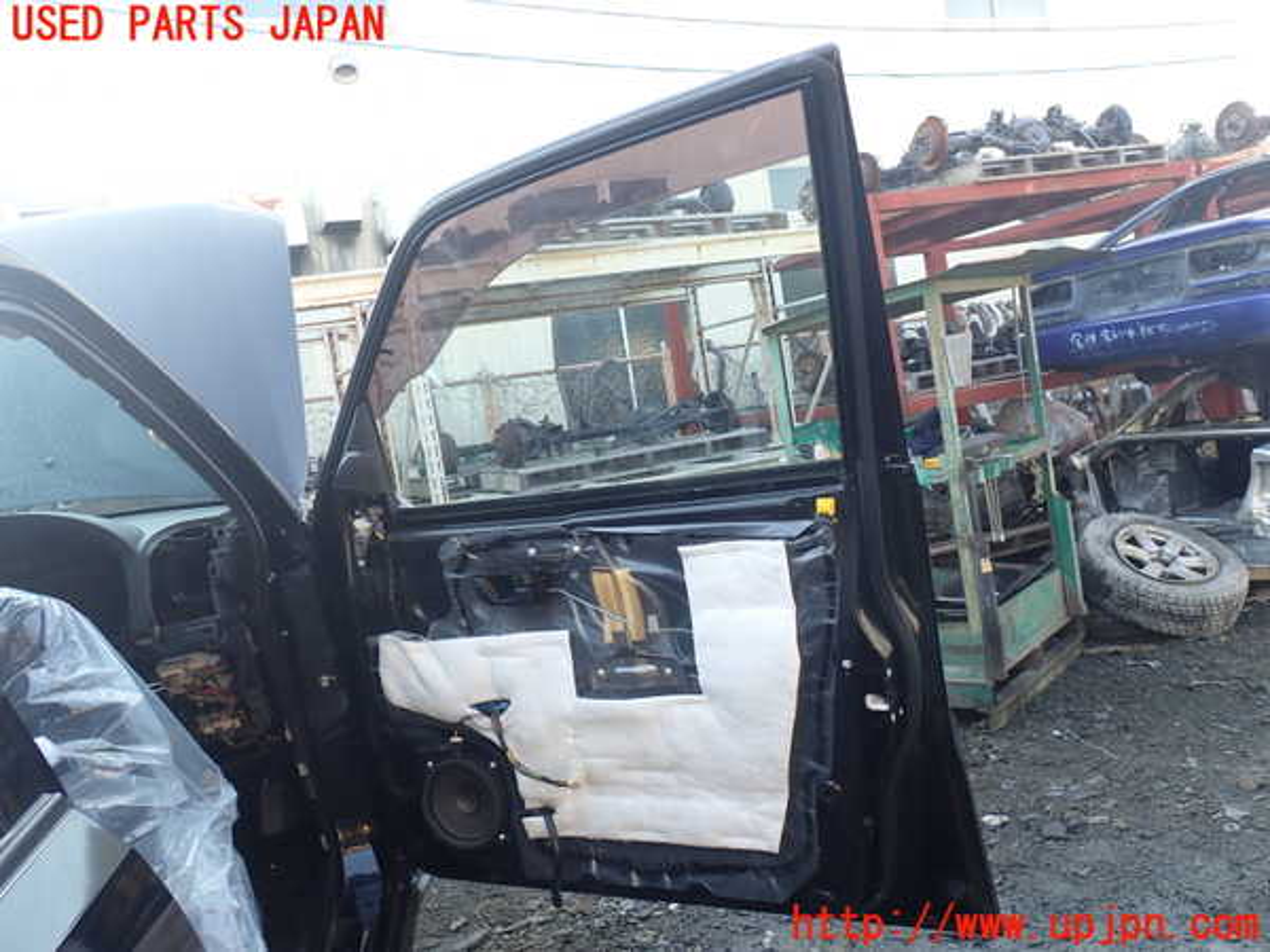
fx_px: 1101
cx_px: 635
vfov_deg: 46.8
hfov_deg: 60.0
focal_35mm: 30
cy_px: 476
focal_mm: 5.4
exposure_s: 1/60
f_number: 3.2
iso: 100
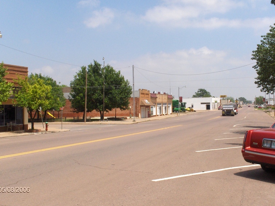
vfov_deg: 32.1
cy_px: 92
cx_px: 145
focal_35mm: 45
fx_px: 357
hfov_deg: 42.1
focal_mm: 6.11
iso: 100
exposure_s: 1/926
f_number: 6.5
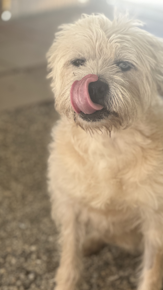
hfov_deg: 13.3
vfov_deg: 23.4
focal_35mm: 91
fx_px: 699
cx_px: 93
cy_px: 151
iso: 80
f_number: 2.8
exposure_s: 1/121
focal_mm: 9
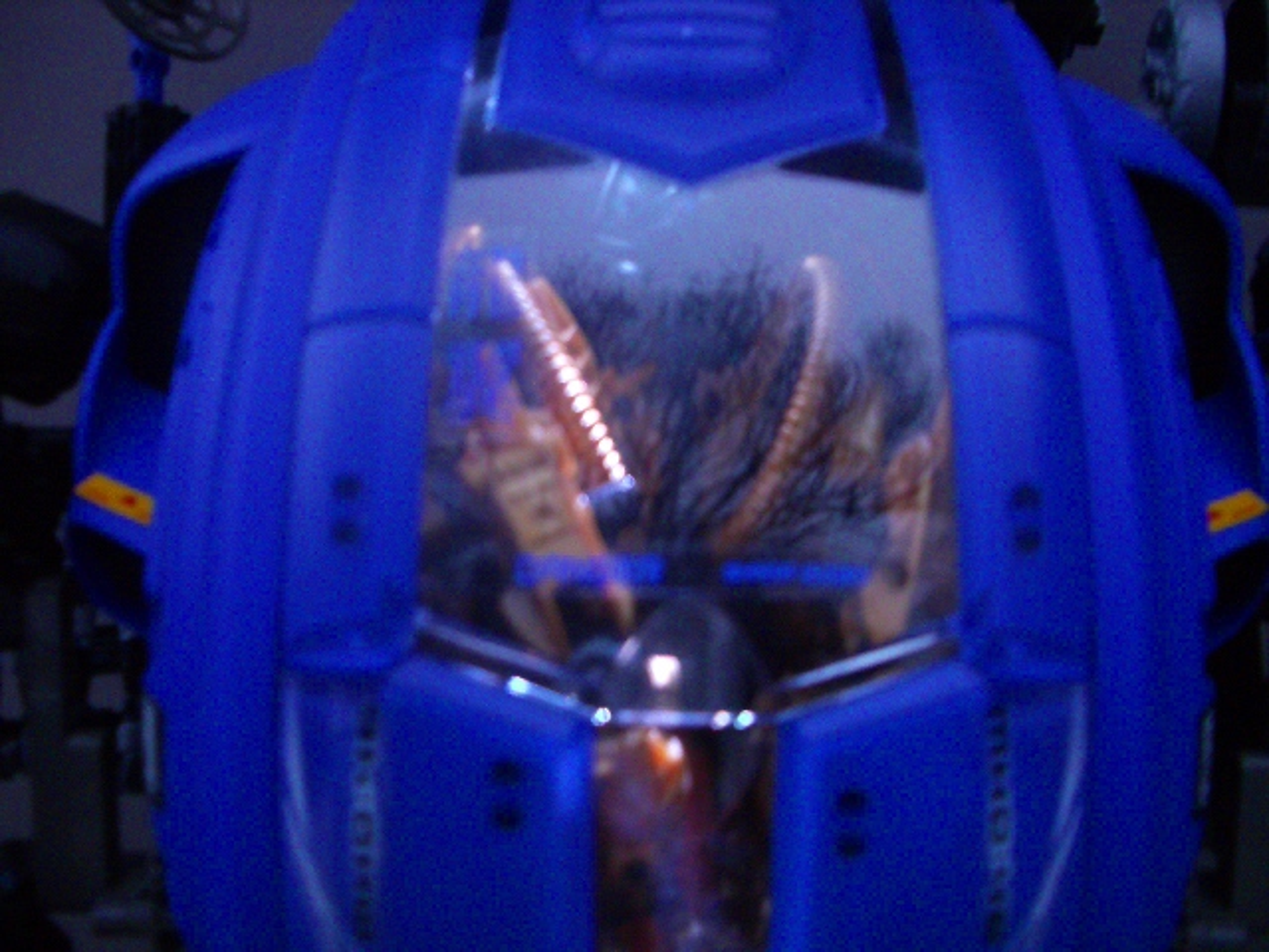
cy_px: 476
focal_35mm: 35
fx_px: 1283
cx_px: 634
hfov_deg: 52.6
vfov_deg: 40.7
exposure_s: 1/4
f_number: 2.6
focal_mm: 5.8
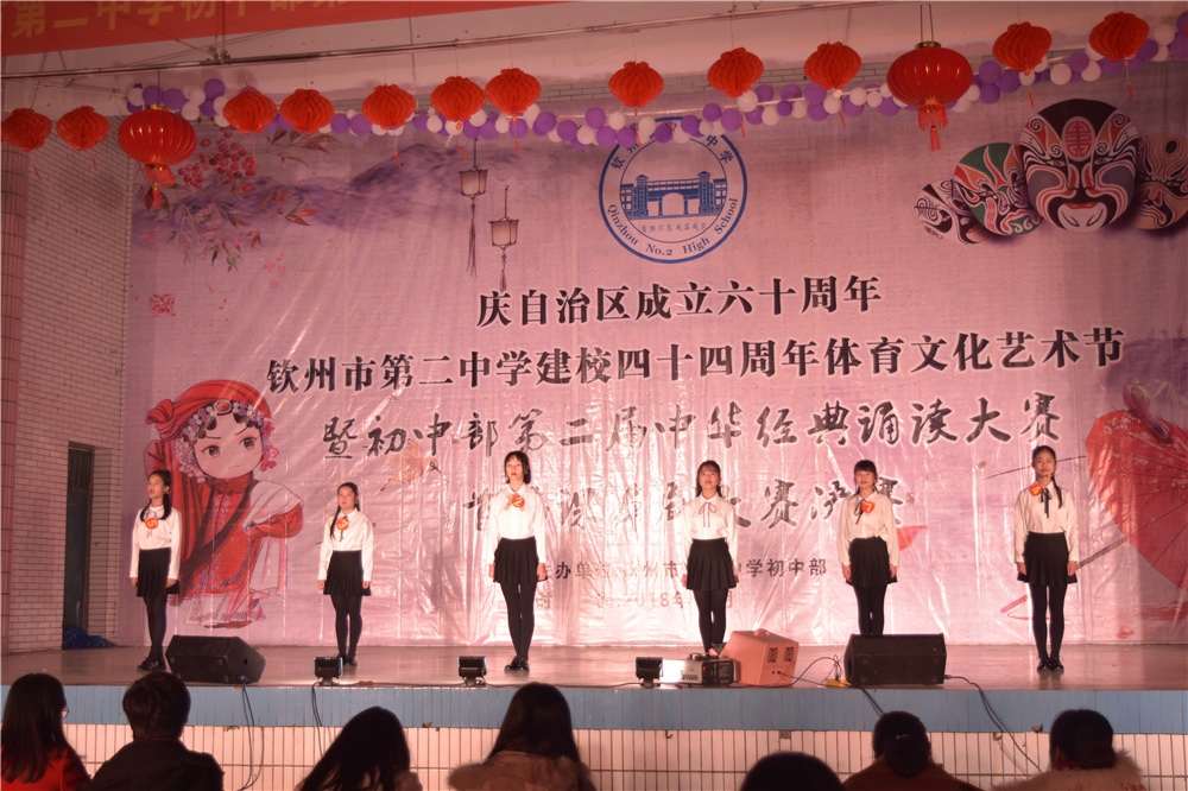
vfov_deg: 28.9
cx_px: 594
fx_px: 1534
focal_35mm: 46
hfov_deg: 42.3
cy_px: 396
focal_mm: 31
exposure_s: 1/80
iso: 320
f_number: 4.2
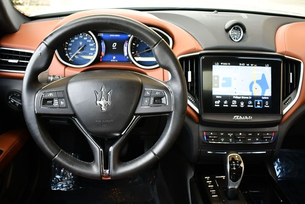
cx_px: 152
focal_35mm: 36
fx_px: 305
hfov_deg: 53.1
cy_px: 102
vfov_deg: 36.9
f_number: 3.5
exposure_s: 1/200
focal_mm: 18
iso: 800
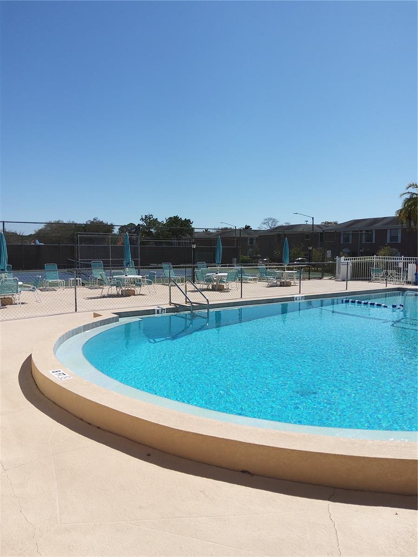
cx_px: 209
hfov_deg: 53.1
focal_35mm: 26
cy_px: 278
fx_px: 419
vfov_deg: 67.3
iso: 40
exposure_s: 1/1961
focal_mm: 3.08
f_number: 2
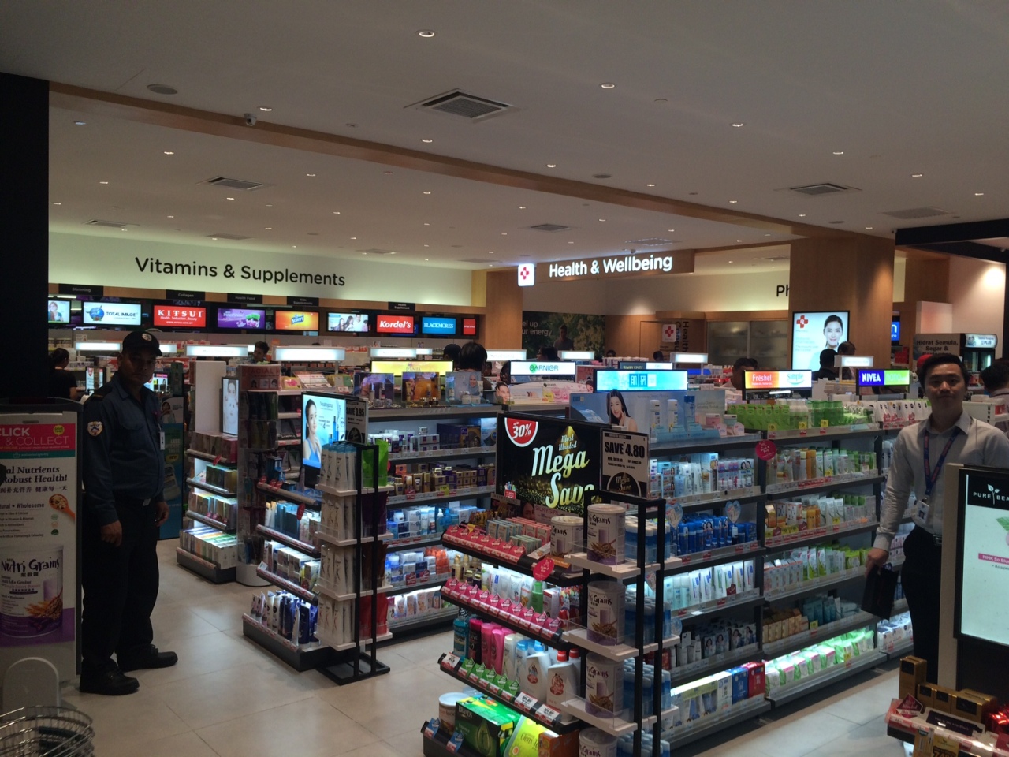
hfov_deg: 61.7
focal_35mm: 29
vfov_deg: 48.2
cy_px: 378
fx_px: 845
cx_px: 504
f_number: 2.2
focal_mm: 4.15
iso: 64
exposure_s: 1/100
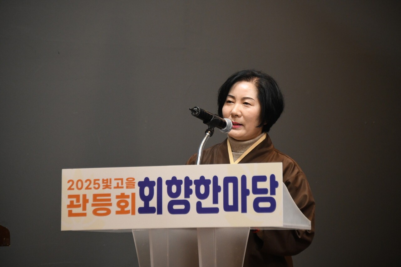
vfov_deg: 6.9
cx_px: 200
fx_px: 2227
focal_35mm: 200
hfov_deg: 10.3
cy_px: 134
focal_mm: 200
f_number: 5.6
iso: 4000
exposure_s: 1/100
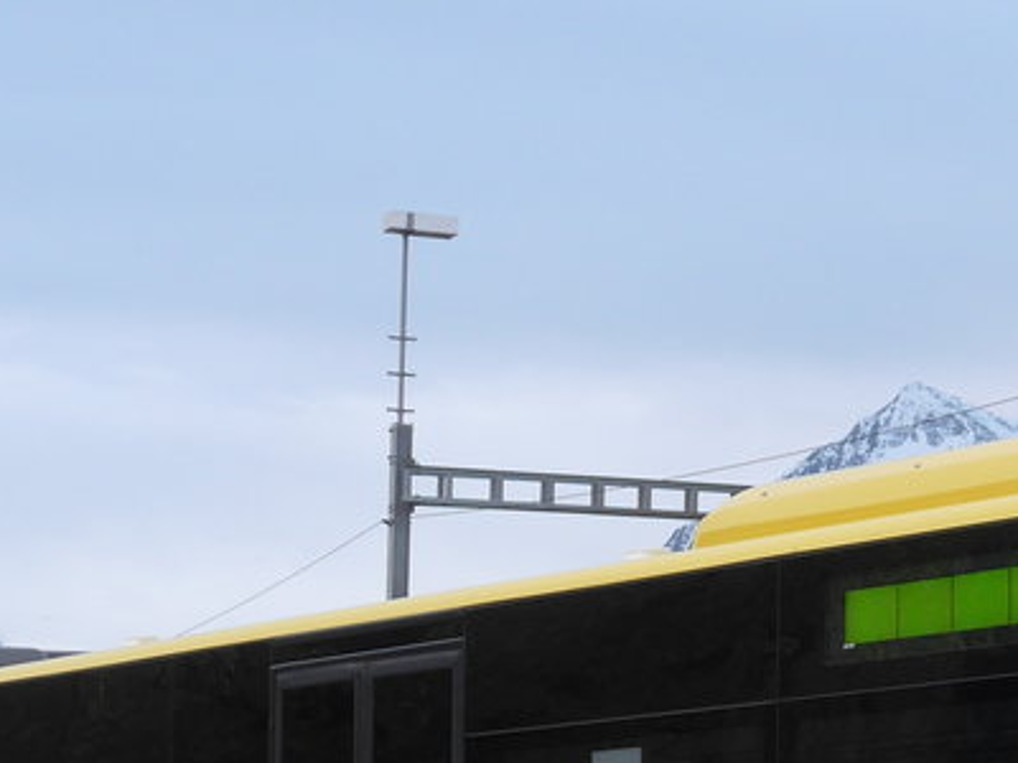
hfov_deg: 12.5
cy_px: 755
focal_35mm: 156
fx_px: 4588
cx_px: 1110
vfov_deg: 9.5
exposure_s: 1/60
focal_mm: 10.7
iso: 125
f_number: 3.3
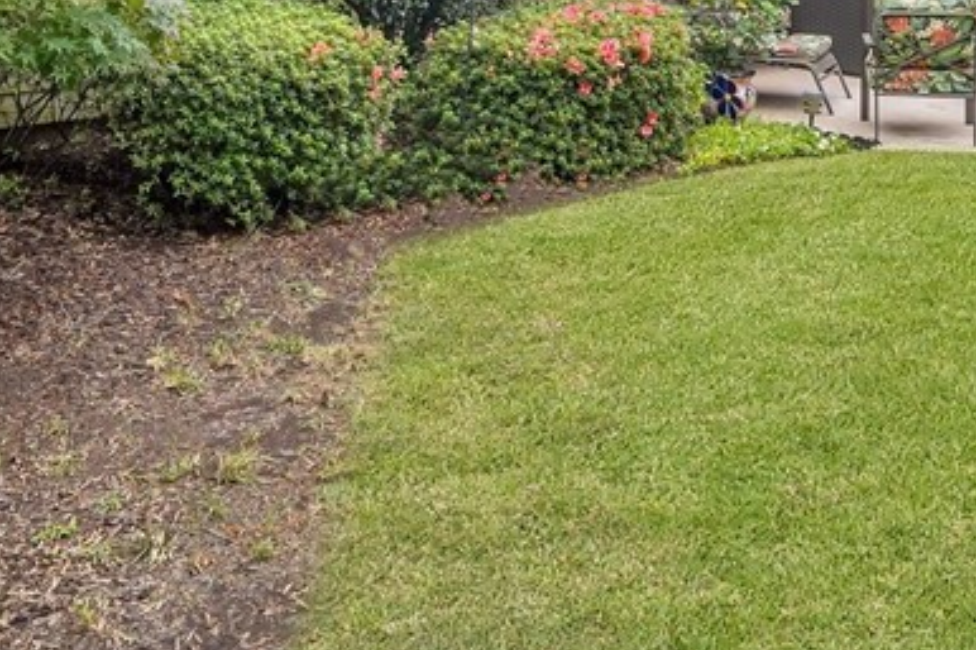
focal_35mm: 45
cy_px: -100
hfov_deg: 43.4
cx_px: 594
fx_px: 1219
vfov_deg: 26.9
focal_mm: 16
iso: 320
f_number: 9
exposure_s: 1/60
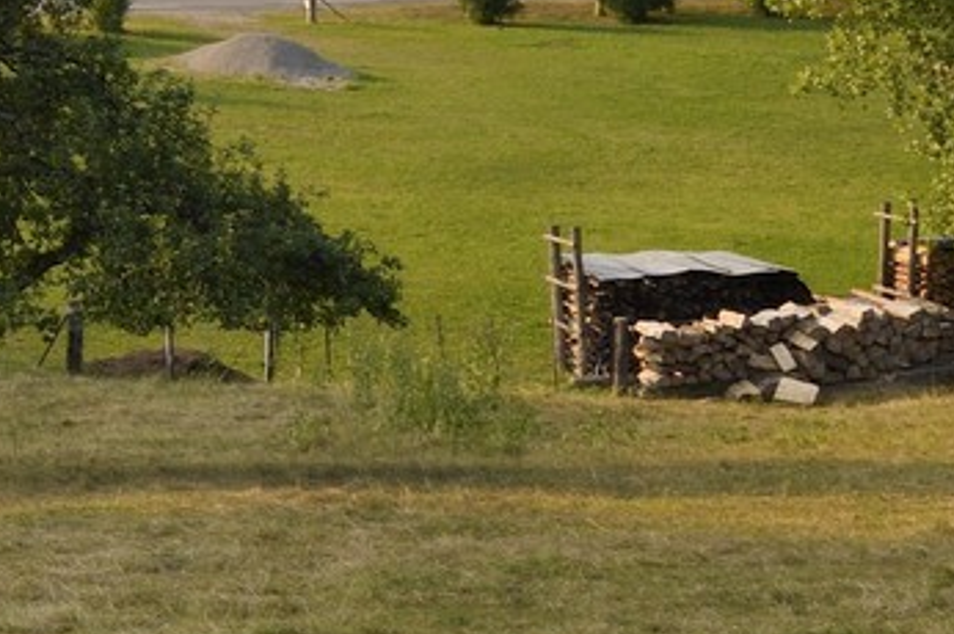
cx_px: -1147
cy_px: -466
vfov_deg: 8.9
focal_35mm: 148
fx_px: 3918
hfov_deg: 11.9
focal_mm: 32
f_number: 11
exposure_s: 1/125
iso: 200
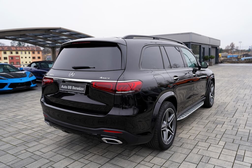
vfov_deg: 43.6
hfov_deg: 61.9
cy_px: 84
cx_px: 126
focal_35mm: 30
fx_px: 210
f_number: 4.5
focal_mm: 30
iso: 100
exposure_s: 1/60
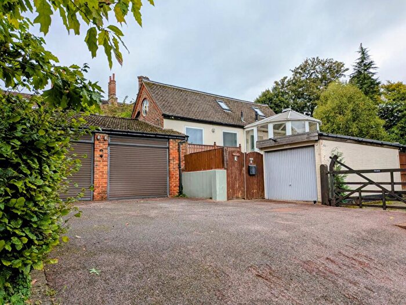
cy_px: 152
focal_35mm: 24
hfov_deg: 71.6
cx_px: 203
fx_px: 281
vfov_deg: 56.8
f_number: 1.7
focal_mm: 4.53
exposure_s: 1/613
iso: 29
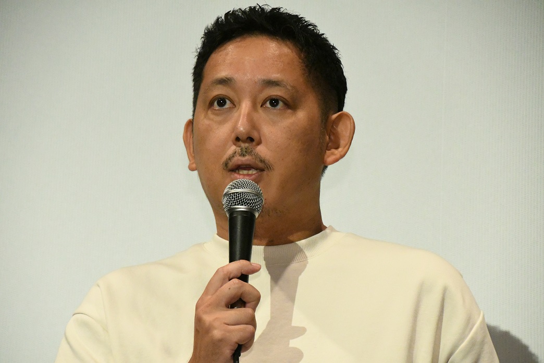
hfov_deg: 10.2
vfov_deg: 6.8
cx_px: 272
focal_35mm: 202
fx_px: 3052
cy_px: 182
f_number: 6.3
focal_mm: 135
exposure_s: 1/200
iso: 12800
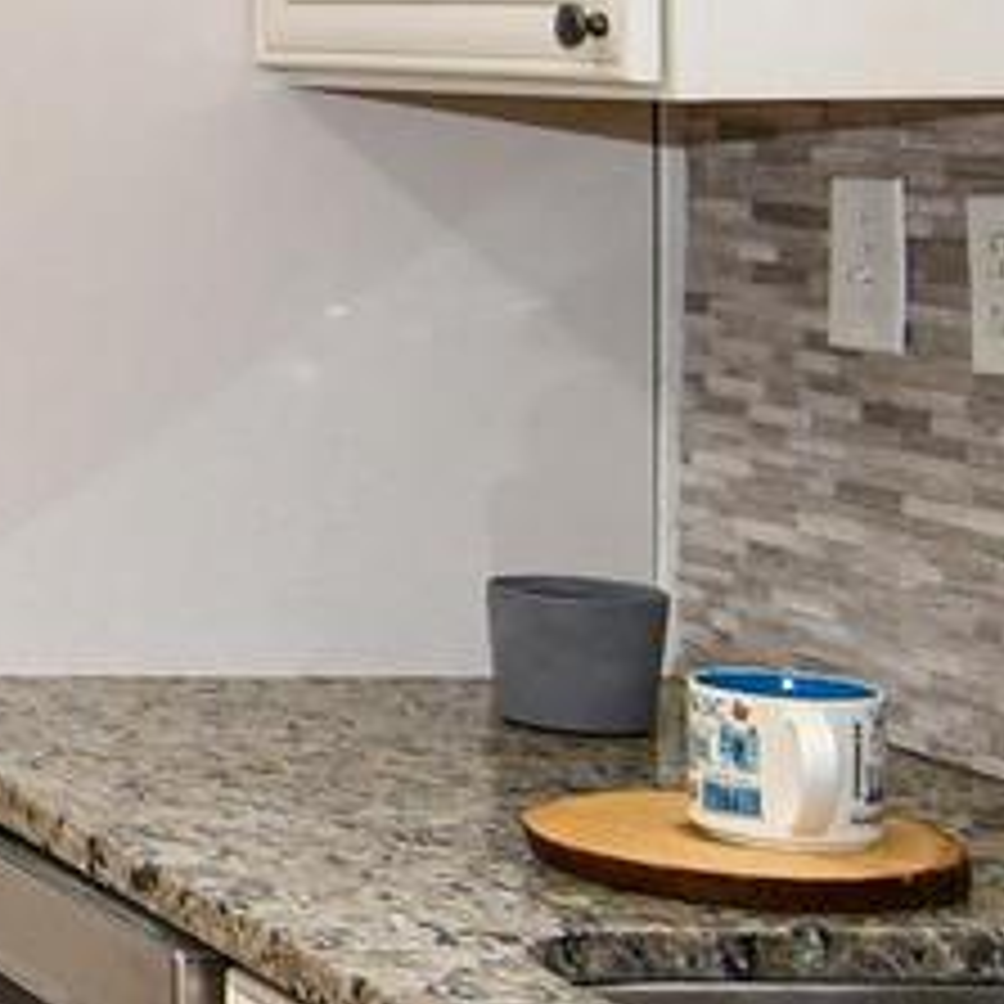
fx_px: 3249
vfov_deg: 17.2
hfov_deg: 14.0
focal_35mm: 99
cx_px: -1153
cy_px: 32
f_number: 4
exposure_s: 1/60
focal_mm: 12
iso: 360
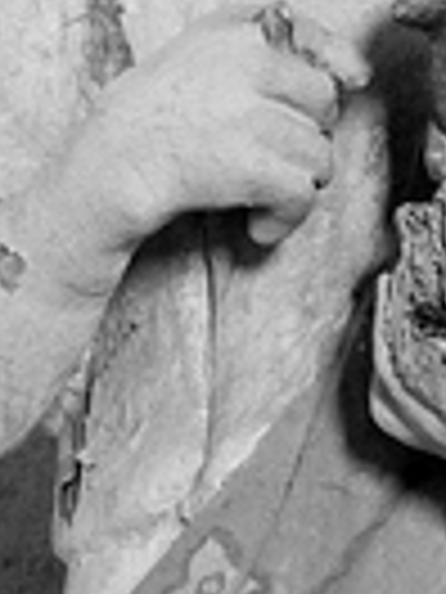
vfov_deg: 3.9
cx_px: 365
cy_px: 724
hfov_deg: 3.0
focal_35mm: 503
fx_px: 8641
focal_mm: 60
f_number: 9
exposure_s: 1/60
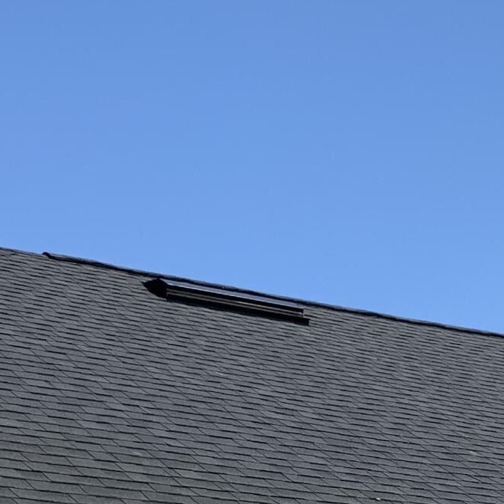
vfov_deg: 15.2
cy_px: 776
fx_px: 1730
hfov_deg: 16.5
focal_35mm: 105
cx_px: 394
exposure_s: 1/2160
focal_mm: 4.25
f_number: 1.8
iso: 25
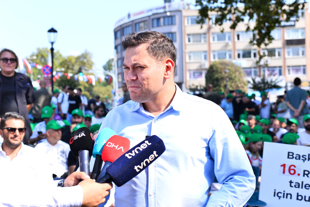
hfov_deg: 39.6
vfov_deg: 27.0
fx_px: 431
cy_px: 104
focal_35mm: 50
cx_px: 155
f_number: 5
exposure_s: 1/200
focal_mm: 50
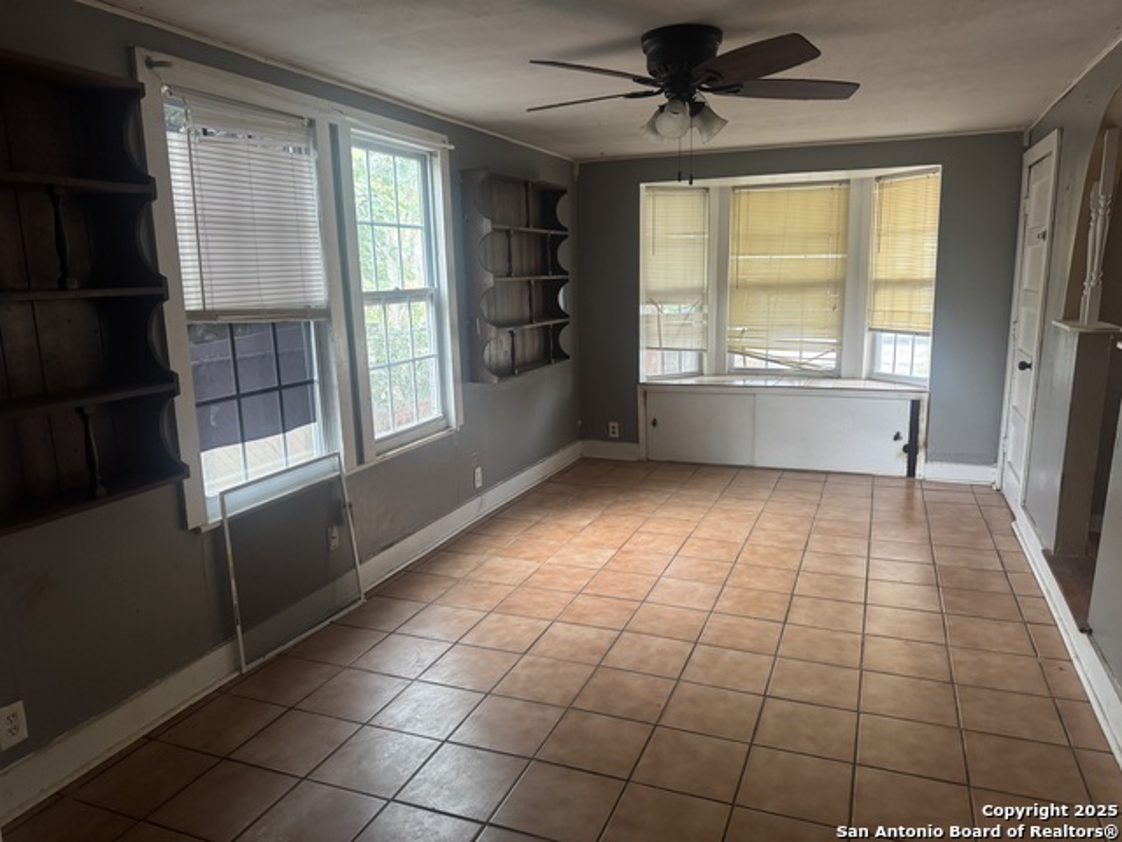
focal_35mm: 24
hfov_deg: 71.6
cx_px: 561
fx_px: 778
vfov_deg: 56.8
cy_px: 421
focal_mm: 6.76
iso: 200
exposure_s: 1/64
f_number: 1.78
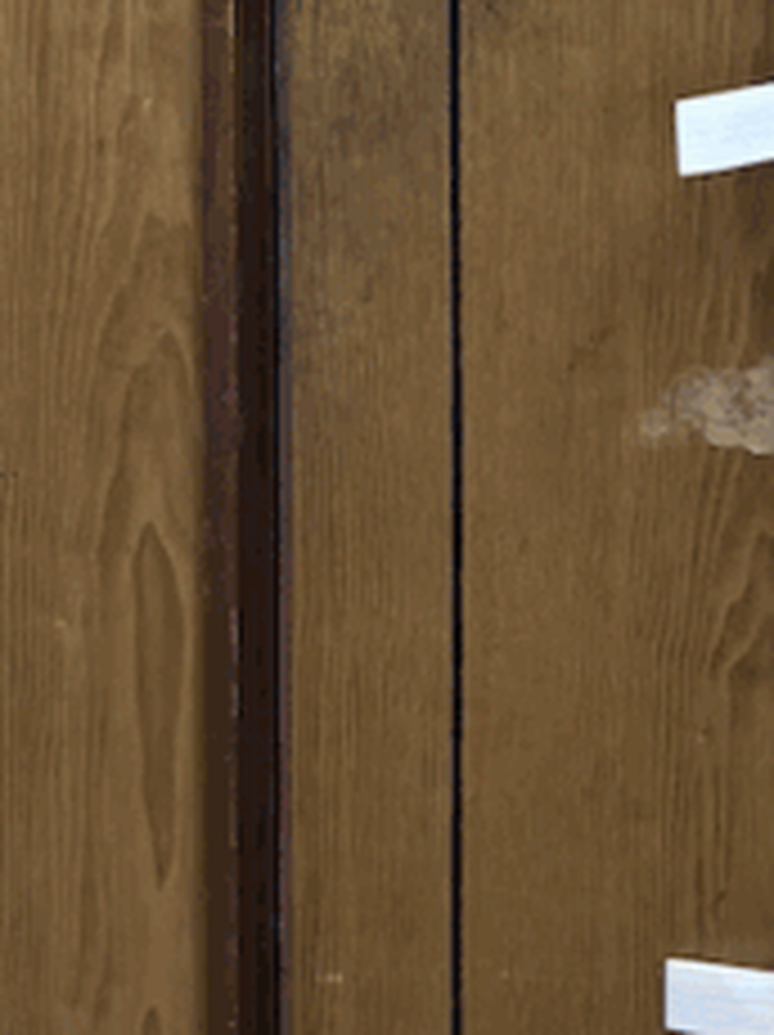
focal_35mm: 116
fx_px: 3465
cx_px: 1174
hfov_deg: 12.1
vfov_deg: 14.4
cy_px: -963
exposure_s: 1/60
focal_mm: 5.96
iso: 125
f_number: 1.6
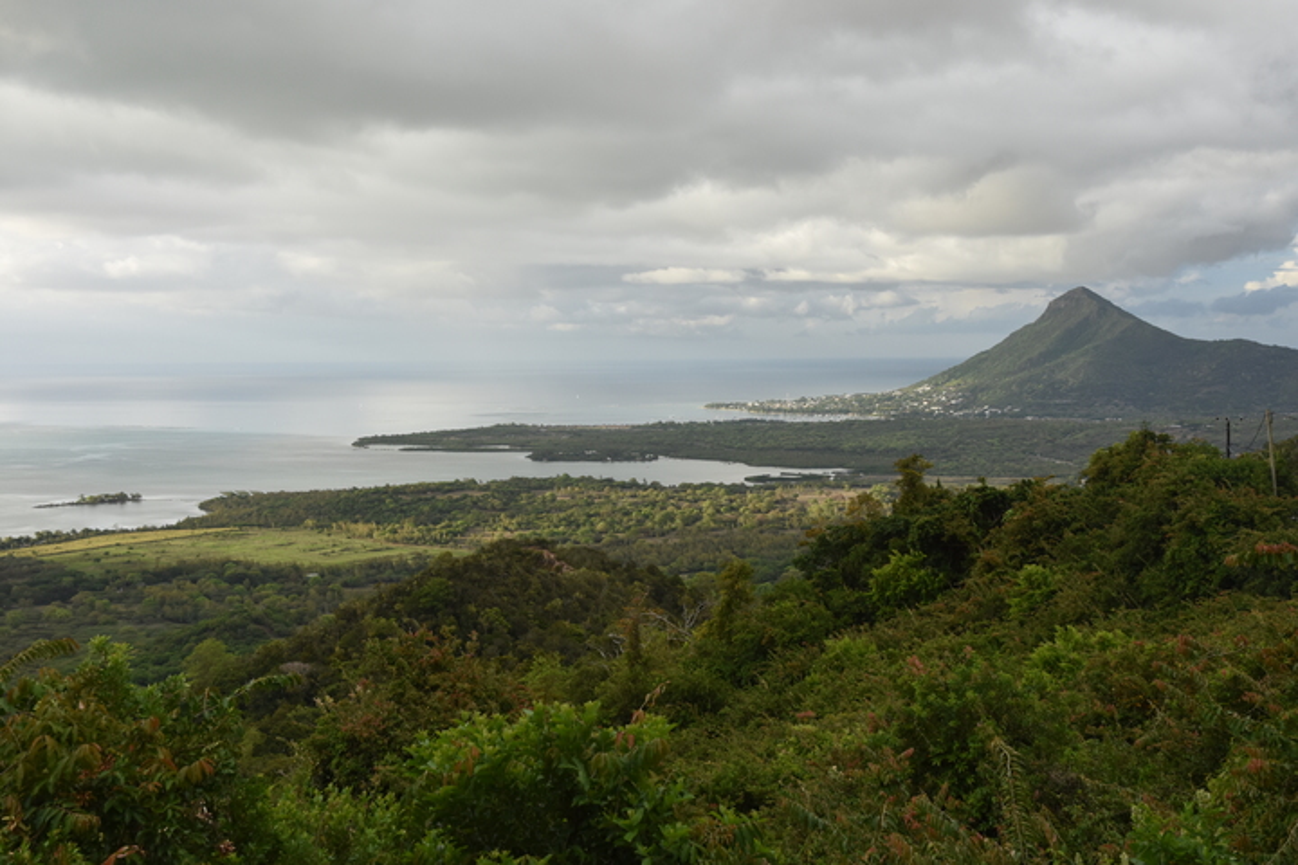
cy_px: 432
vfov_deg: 28.9
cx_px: 649
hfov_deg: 42.3
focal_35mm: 46
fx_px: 1676
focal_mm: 31
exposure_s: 1/500
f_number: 8
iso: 400
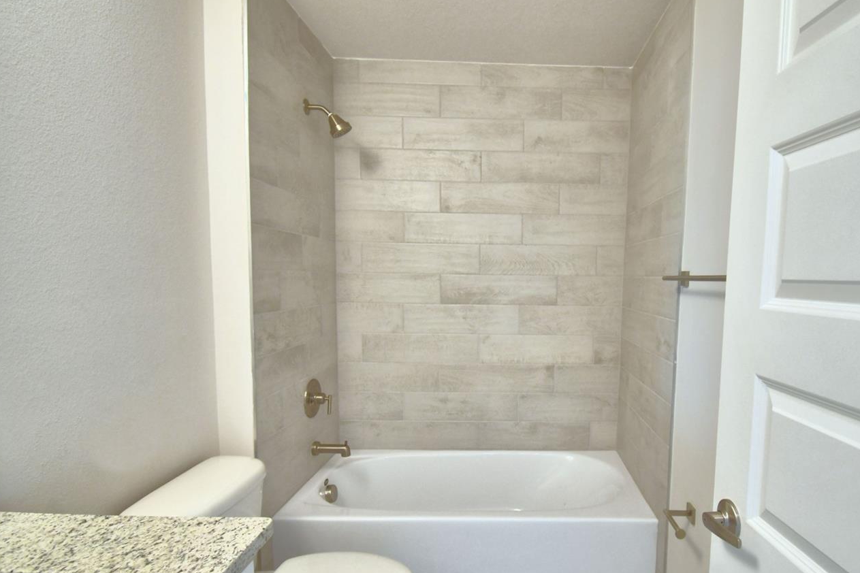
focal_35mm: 19
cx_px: 525
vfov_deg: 64.3
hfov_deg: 85.6
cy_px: 323
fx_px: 454
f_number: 4.5
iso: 400
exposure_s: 1/50
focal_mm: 10
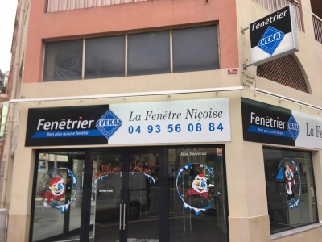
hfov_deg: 61.7
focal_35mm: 29
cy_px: 121
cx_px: 161
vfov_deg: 48.2
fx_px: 270
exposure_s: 1/247
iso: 25
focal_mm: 4.15
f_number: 2.2
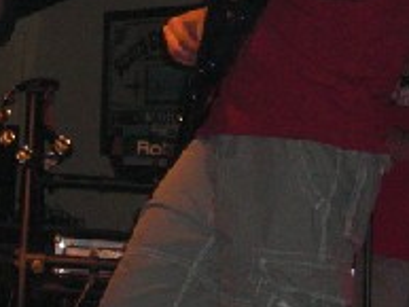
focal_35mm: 202
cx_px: -55
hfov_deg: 9.7
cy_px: -28
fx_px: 2388
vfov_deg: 7.3
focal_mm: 14.49
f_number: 5
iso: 200
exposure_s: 1/60
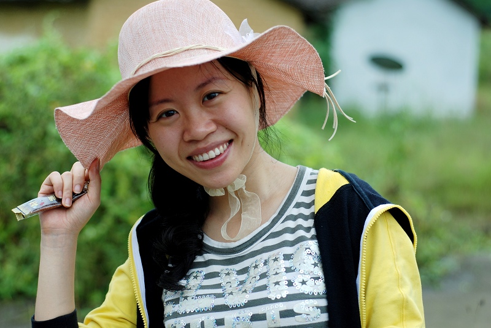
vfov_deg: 18.2
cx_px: 246
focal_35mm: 75
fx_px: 1024
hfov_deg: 27.0
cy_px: 164
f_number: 2.8
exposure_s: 1/400
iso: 100
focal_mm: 50
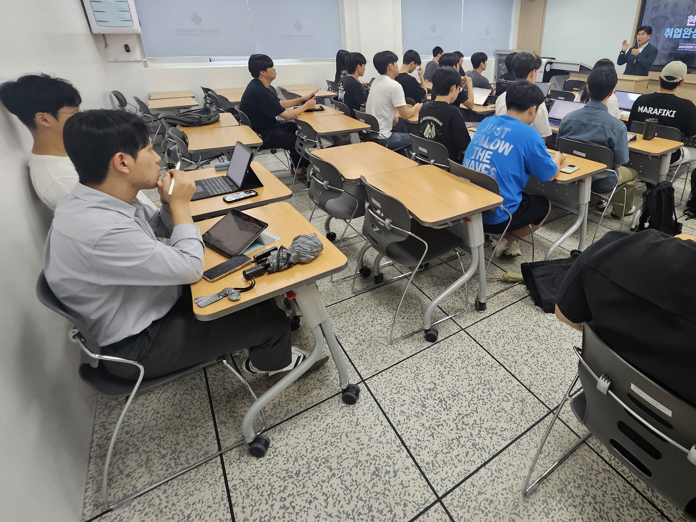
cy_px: 193
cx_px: 428
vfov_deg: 70.4
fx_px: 362
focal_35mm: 18
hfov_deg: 86.3
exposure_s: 1/60
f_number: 2.2
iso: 125
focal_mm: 1.7
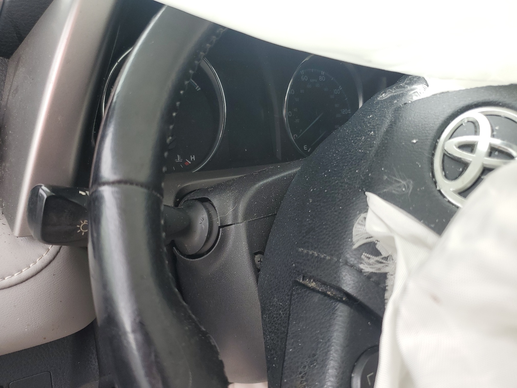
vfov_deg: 53.1
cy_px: 194
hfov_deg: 67.3
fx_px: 388
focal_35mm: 26
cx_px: 258
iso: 50
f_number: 1.5
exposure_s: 1/164
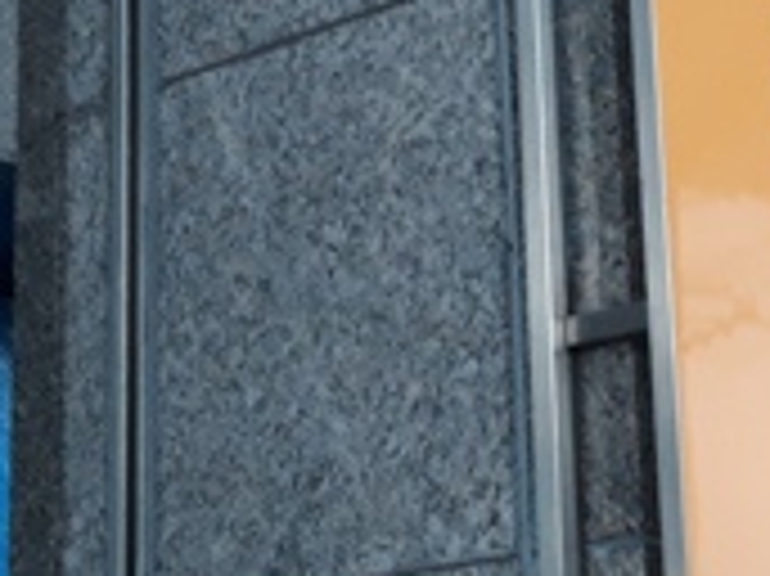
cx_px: 684
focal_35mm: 101
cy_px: 122
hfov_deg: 19.1
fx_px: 2245
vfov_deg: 14.6
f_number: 1.7
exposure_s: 1/40
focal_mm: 3.71
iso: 125
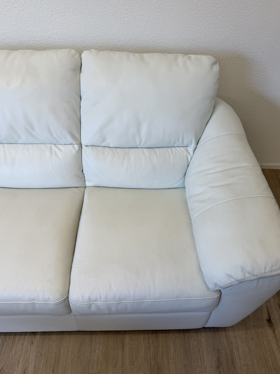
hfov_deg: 51.3
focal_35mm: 27
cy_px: 186
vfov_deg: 65.3
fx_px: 291
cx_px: 144
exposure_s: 1/127
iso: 50
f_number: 1.8
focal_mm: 6.8
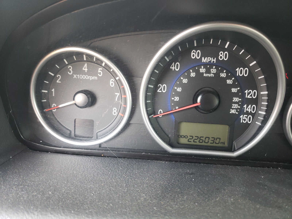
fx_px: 219
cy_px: 110
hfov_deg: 67.3
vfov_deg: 53.1
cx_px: 146
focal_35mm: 26
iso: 104
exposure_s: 1/60.2
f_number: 1.5
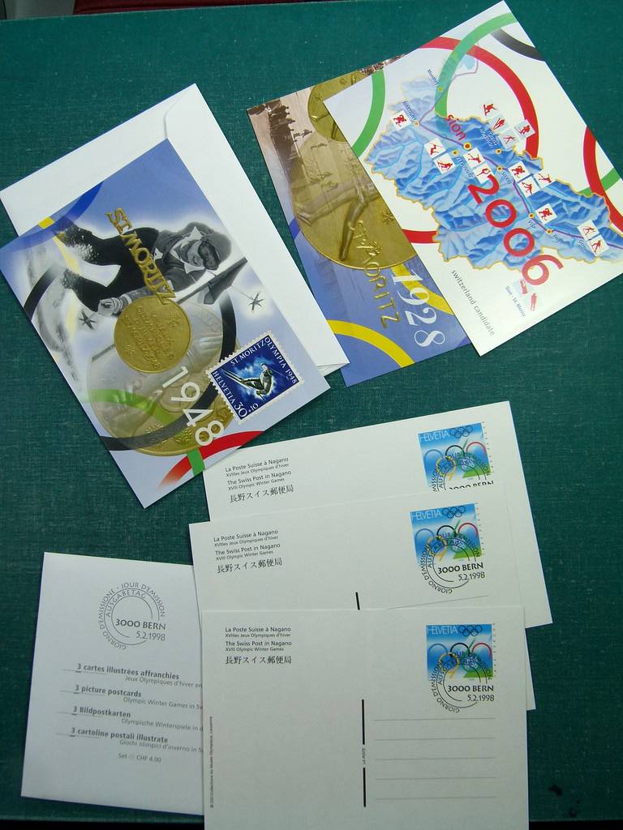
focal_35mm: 30
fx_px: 720
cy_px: 415
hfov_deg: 46.8
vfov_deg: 60.0
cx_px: 312
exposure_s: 1/160
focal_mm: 5.3
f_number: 4
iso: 100
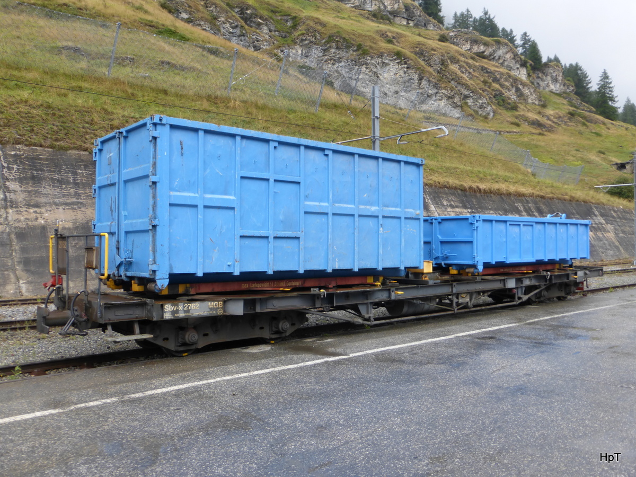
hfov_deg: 60.0
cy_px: 238
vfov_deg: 46.8
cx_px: 318
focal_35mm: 30
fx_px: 551
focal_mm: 5.4
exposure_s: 1/125
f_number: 3.6
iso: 100
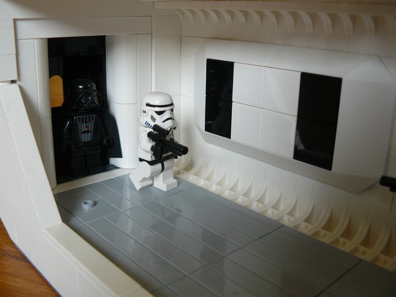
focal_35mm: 36
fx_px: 412
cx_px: 198
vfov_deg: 39.7
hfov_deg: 51.4
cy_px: 148
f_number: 2.8
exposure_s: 1/30
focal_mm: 6
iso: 125
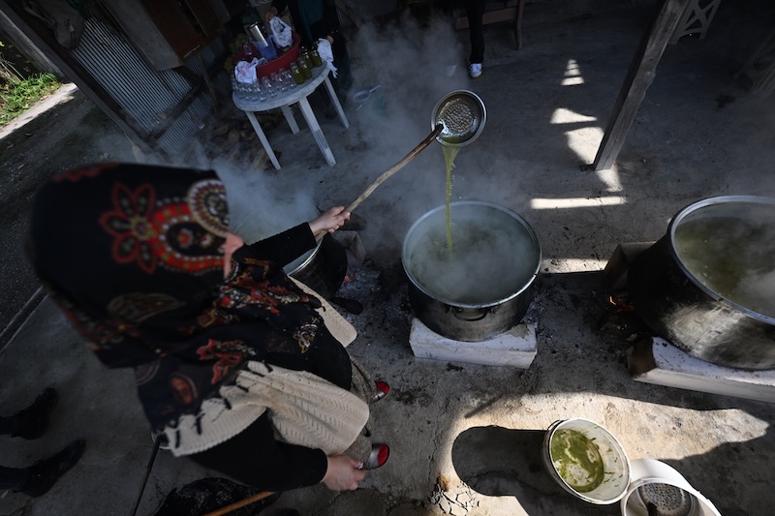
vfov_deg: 81.2
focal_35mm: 14
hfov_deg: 104.3
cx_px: 388
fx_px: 301
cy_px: 258
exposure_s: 1/5000
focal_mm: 14
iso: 800
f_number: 2.8
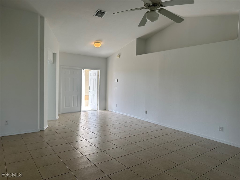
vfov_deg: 56.8
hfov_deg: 71.6
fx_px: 166
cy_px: 90
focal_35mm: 24
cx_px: 120
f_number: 1.78
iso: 80
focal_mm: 6.86
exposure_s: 1/426
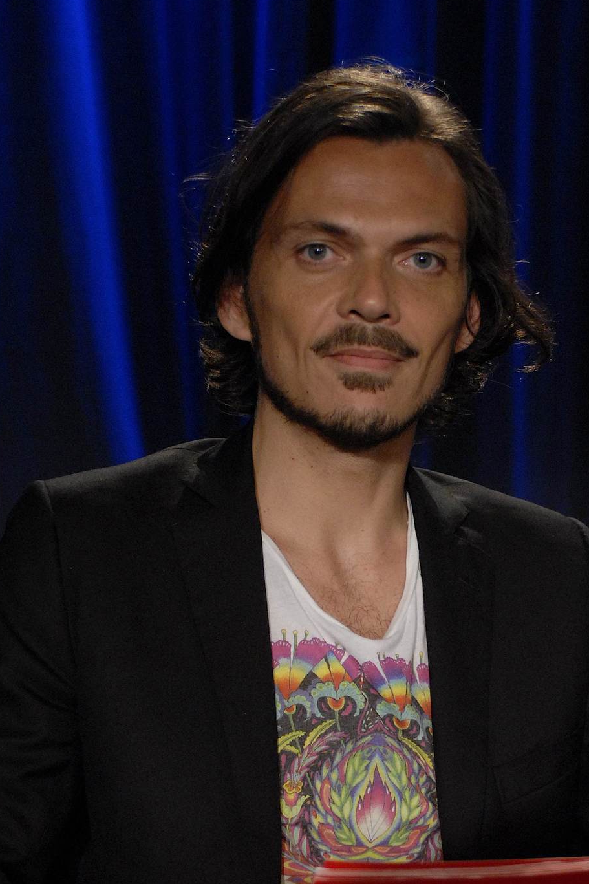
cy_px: 611
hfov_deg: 15.2
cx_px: 342
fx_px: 2209
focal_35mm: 90
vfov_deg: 22.5
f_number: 2.8
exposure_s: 1/60
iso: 800
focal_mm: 40
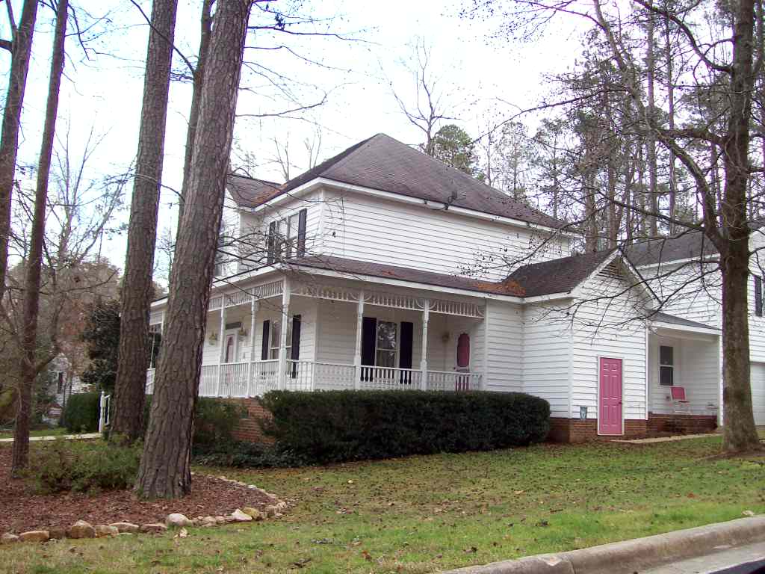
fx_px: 796
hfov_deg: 51.4
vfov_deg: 39.7
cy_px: 287
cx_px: 382
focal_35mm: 36
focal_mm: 6
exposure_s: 1/172
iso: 80
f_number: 2.7
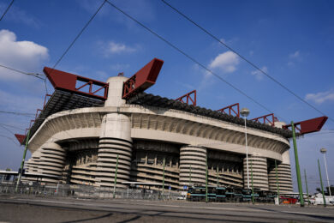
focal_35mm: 29
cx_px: 167
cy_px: 112
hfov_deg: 63.7
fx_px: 269
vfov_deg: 45.0
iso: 125
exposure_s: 1/4000
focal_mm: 29
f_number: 2.8
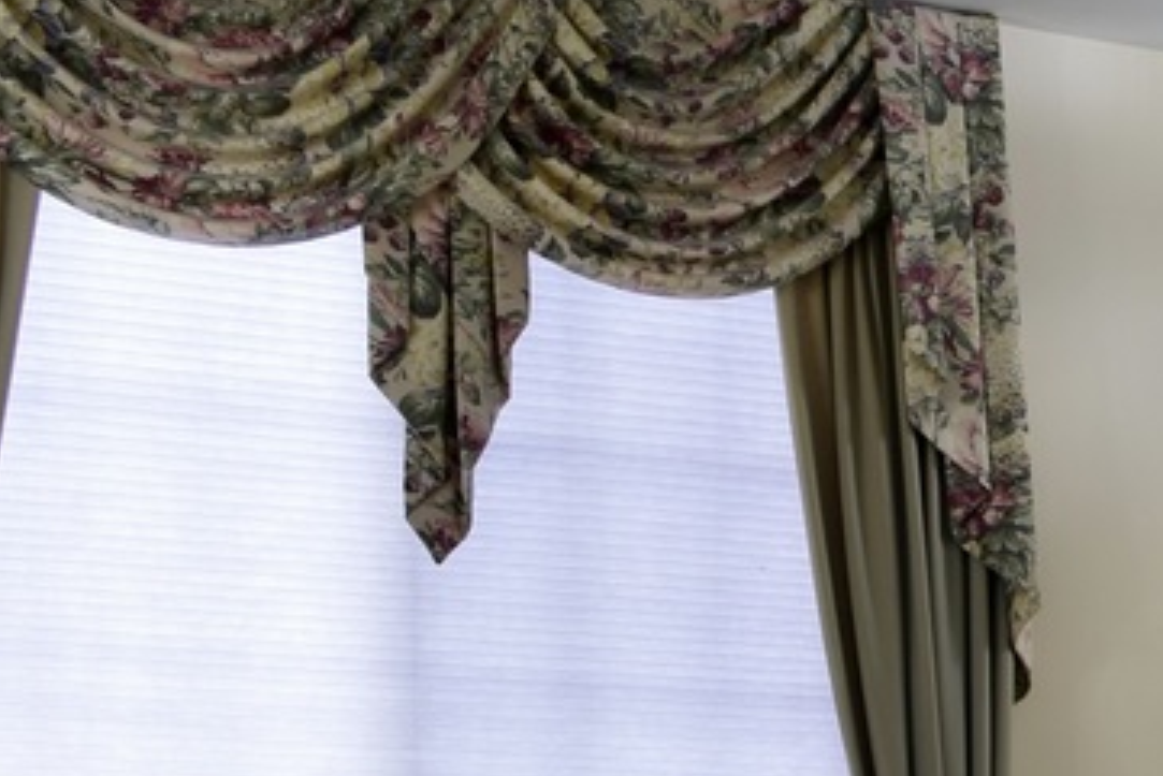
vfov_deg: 10.9
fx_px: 3910
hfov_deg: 15.0
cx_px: 1988
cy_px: 1159
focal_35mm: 121
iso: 100
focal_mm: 18
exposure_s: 1/8
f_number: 5
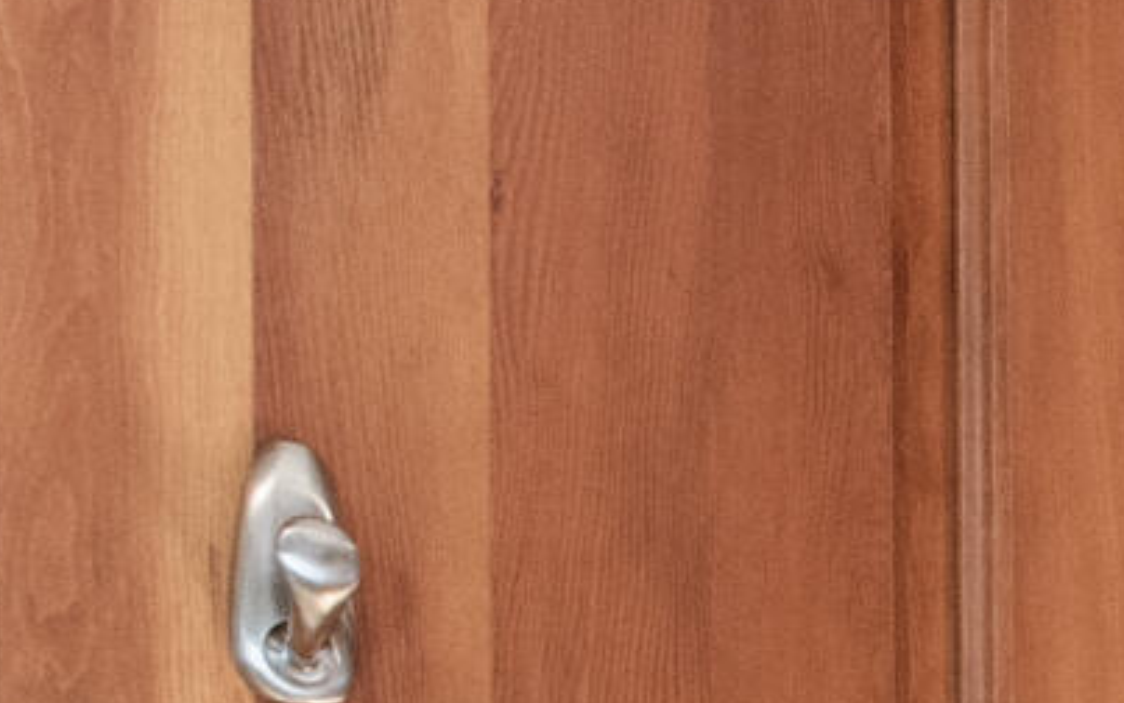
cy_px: 2014
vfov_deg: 8.7
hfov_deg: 11.8
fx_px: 3952
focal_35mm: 129
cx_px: 3004
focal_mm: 17
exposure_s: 1/6
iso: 640
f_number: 7.1
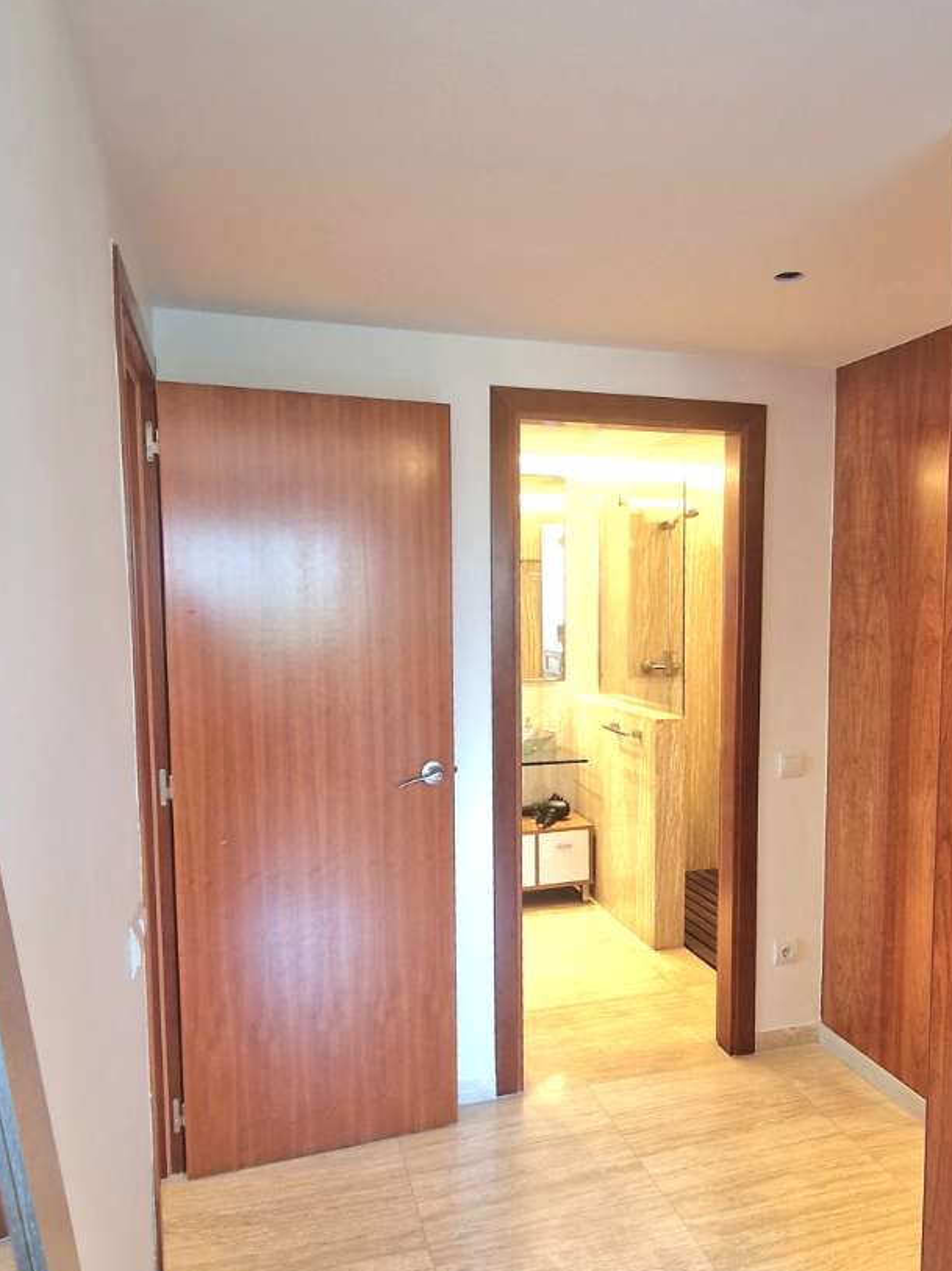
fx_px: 881
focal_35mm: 24
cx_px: 590
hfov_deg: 56.2
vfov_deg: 71.5
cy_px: 691
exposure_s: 1/50
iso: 160
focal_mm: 2.2
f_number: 2.2
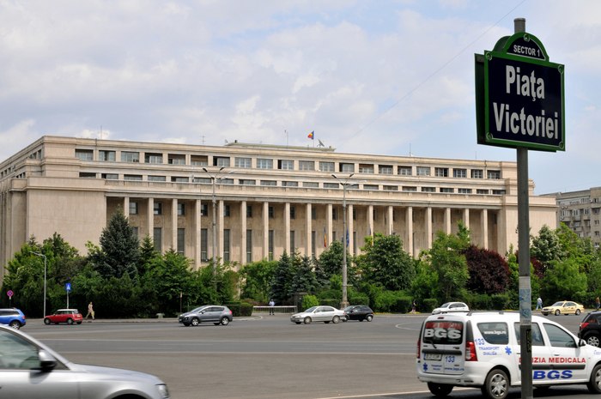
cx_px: 300
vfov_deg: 20.6
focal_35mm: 66
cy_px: 200
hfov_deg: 30.5
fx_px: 1101
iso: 400
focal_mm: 44
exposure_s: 1/250
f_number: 20
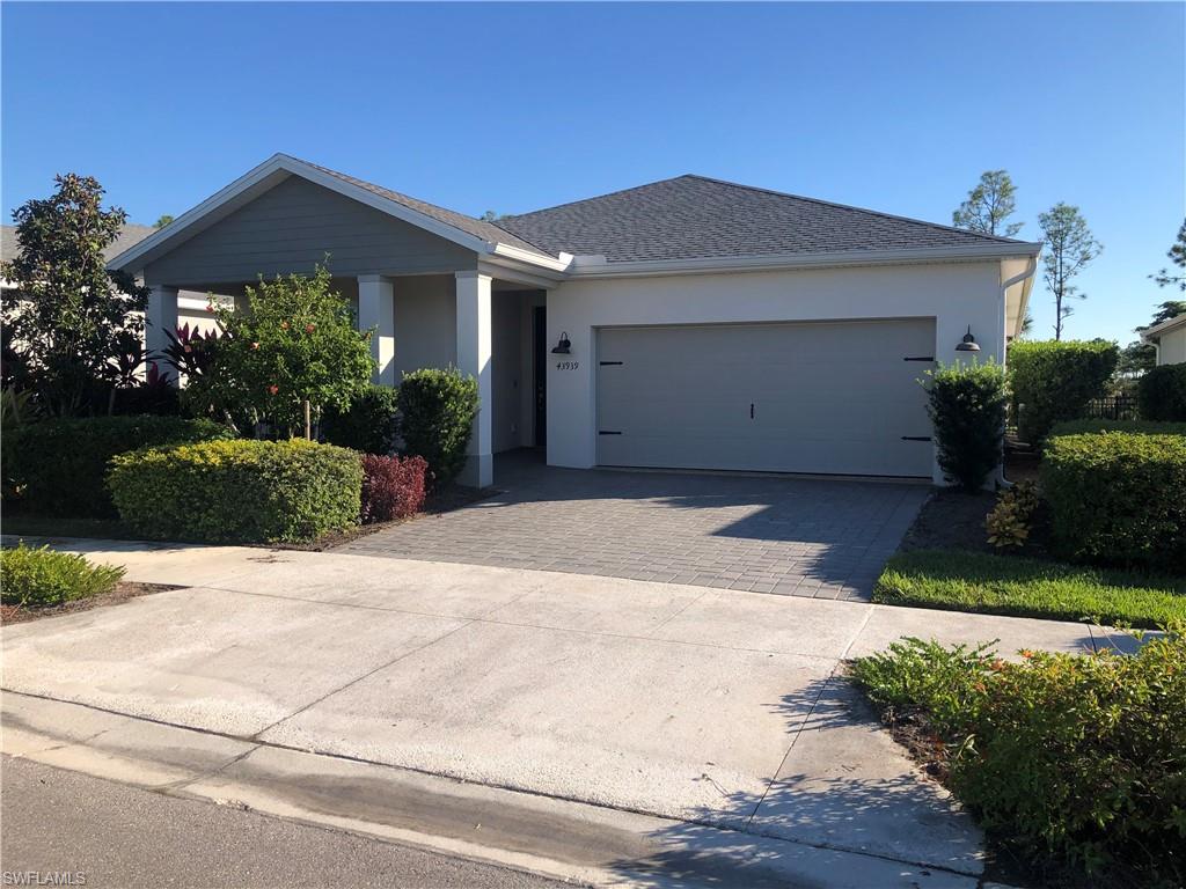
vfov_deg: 49.7
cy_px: 444
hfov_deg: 63.4
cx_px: 593
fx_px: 959
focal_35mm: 28
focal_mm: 3.99
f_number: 1.8
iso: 20
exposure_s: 1/1499
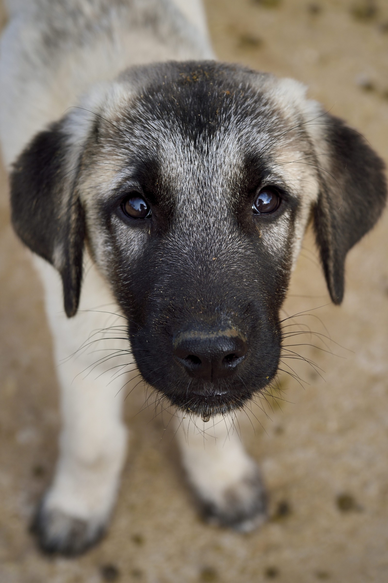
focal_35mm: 70
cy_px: 292
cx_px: 194
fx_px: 1132
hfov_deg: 19.5
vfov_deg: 28.8
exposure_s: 1/250
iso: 200
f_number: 8
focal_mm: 70
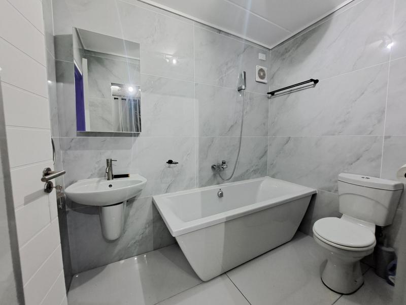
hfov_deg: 106.2
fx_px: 152
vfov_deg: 89.9
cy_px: 152
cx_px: 203
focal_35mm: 13
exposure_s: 1/25
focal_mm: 1.74
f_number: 2.2
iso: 250
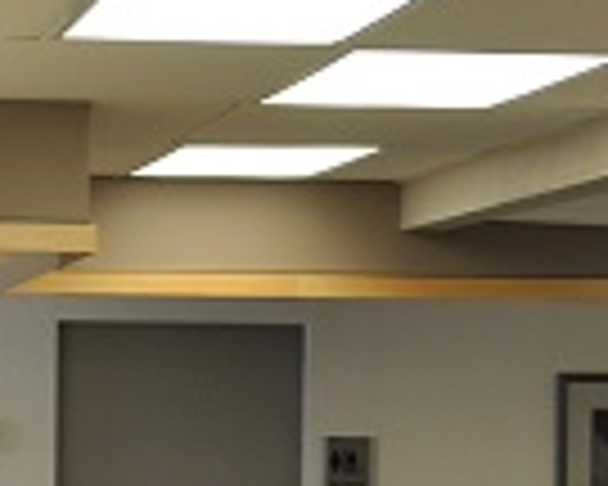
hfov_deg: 10.3
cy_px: 603
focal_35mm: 185
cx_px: -14
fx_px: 3329
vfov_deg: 8.3
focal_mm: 28
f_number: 4.5
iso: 400
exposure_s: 1/80
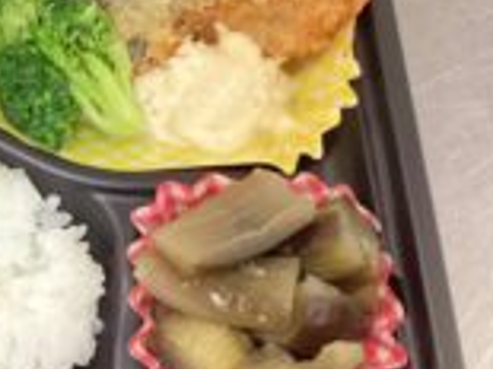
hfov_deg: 24.4
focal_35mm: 75
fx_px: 1067
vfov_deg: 19.5
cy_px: 122
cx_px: -37
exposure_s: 1/40
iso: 400
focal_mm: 3.3
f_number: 2.4
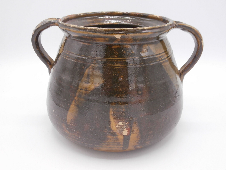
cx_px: 113
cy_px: 85
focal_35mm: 38
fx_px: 248
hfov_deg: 49.0
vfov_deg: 37.7
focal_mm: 6.67
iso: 200
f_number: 3.9
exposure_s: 1/250
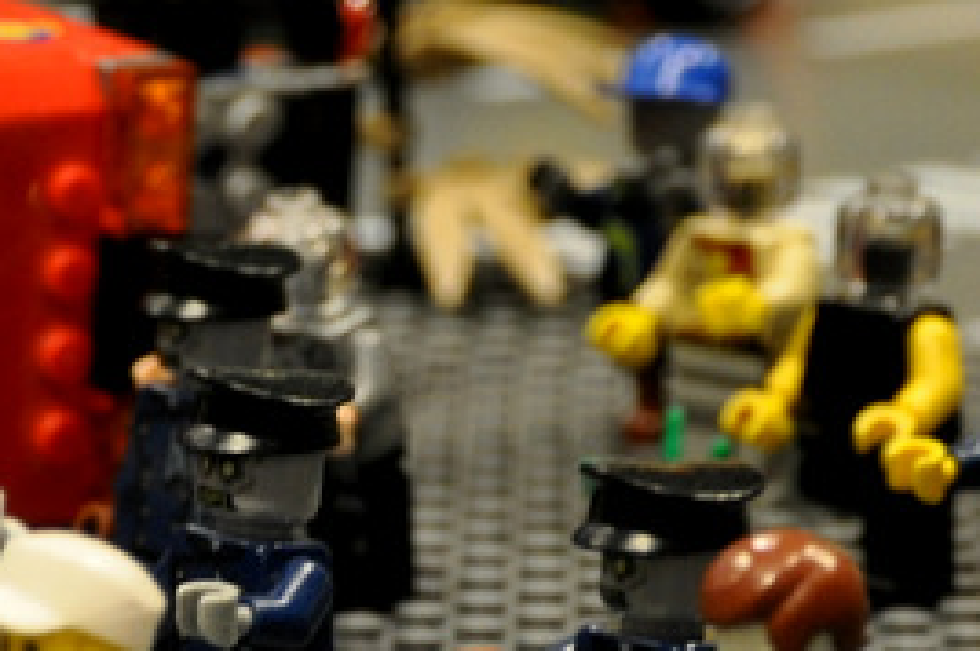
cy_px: 448
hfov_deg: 6.4
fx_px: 8755
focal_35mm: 322
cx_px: 216
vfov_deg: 4.3
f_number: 4.8
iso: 800
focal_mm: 48
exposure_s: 1/8
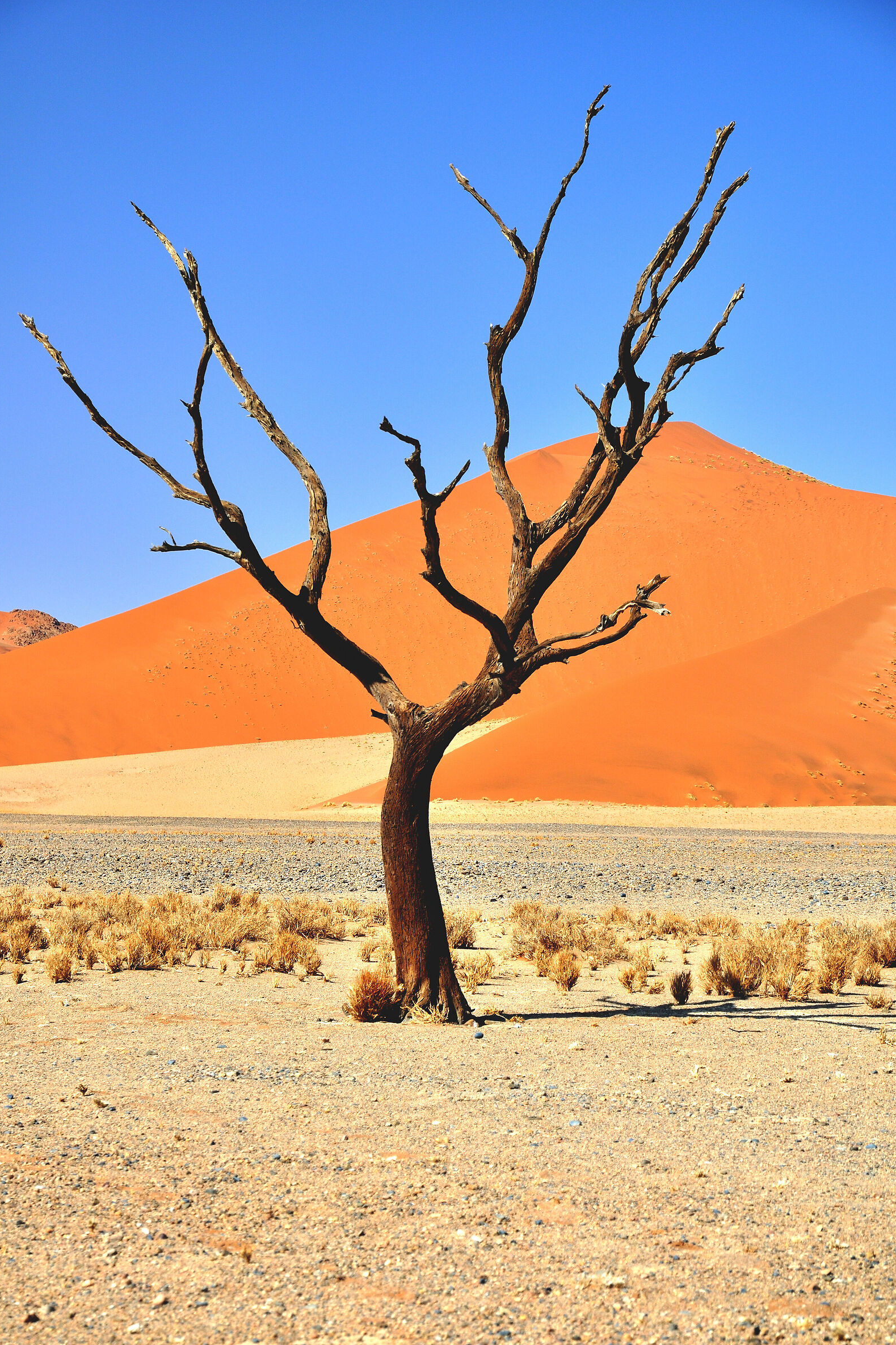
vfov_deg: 23.9
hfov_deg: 16.1
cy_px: 665
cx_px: 447
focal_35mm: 85
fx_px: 3174
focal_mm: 56
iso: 200
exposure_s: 1/200
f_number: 7.1
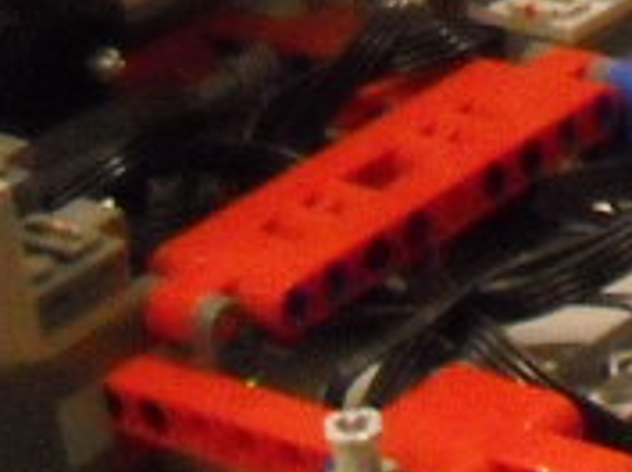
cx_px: 1239
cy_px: -275
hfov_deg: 9.2
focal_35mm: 203
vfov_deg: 7.2
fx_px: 3699
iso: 800
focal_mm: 5.7
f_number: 2.8
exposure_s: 1/15
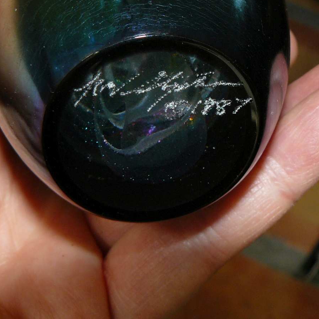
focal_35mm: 73
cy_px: 69
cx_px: 176
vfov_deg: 23.4
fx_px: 761
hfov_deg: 23.7
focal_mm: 6
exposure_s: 1/30
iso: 100
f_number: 4
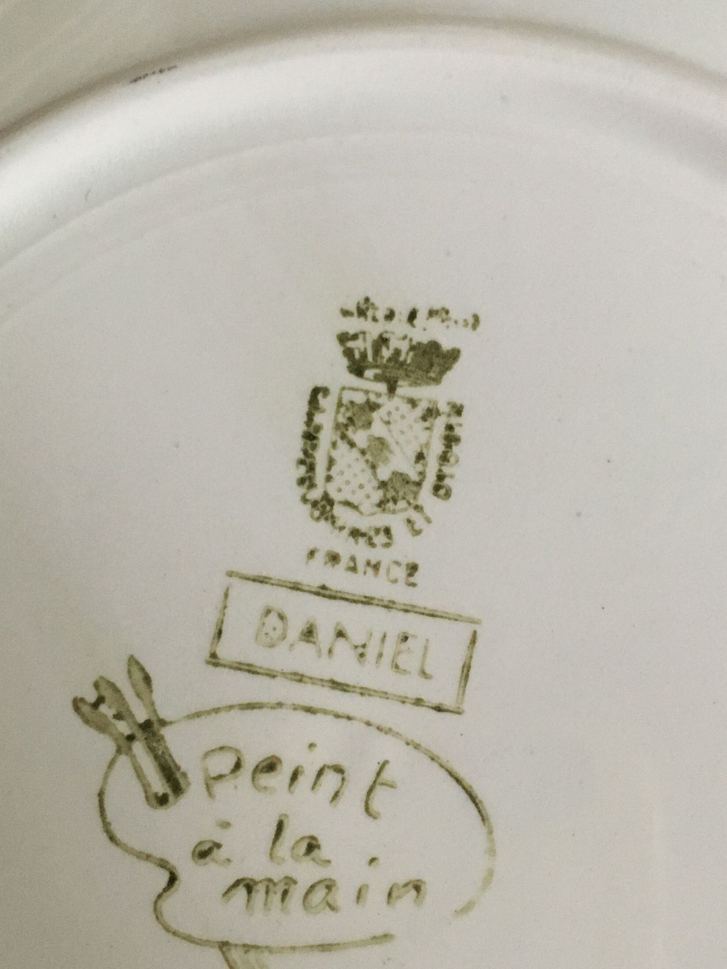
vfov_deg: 42.8
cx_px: 430
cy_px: 563
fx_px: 1232
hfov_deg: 32.8
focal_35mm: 44
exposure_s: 1/25
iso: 200
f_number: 2.2
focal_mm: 4.15
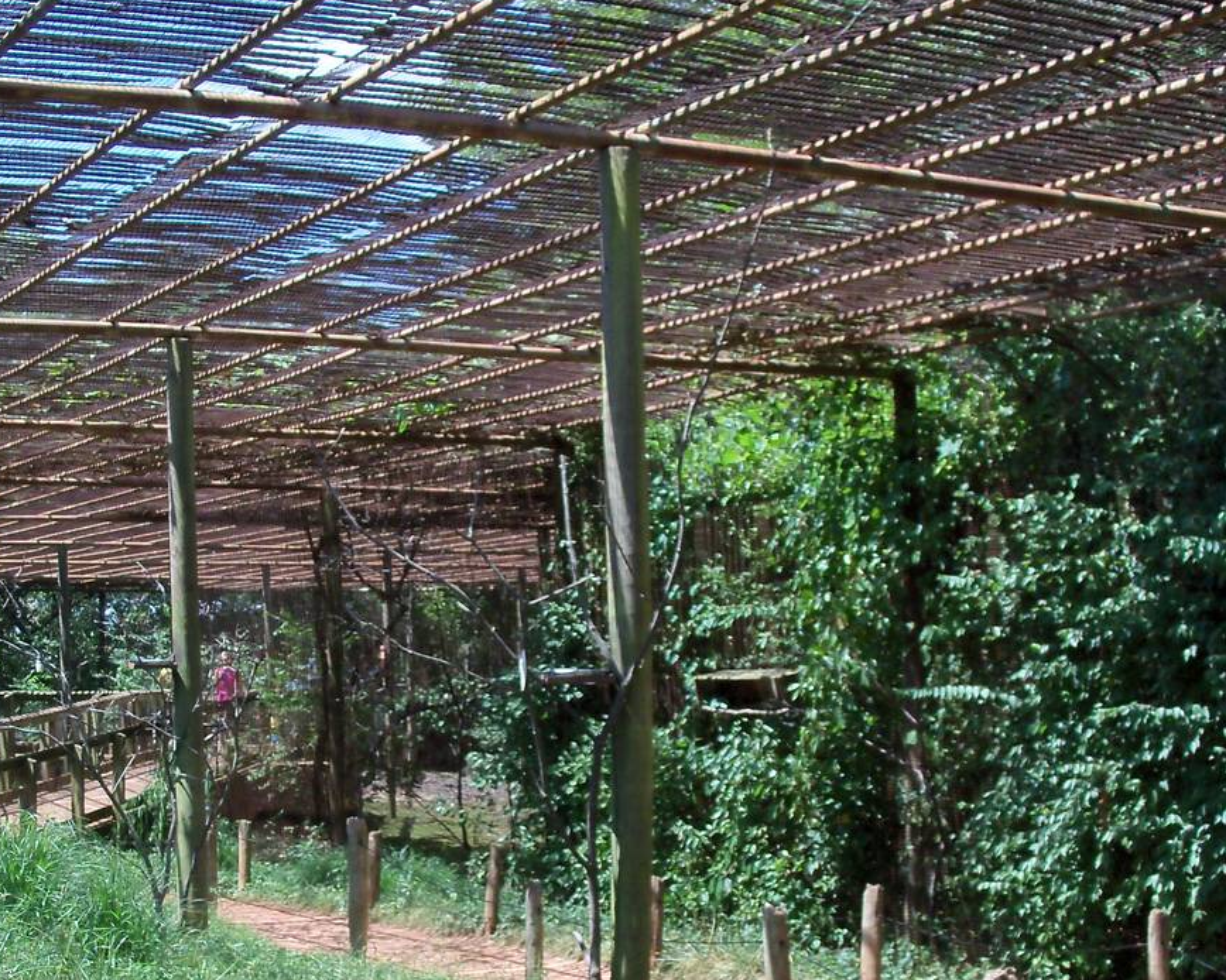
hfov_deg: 29.8
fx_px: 2285
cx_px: 414
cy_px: 770
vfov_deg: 23.9
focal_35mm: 63
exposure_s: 1/320
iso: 80
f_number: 3
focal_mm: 6.3
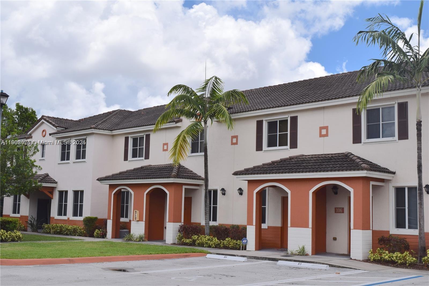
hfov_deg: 41.1
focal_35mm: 48
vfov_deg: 28.1
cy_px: 143
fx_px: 572
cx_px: 214
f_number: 11
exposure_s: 1/500
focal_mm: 32
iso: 200
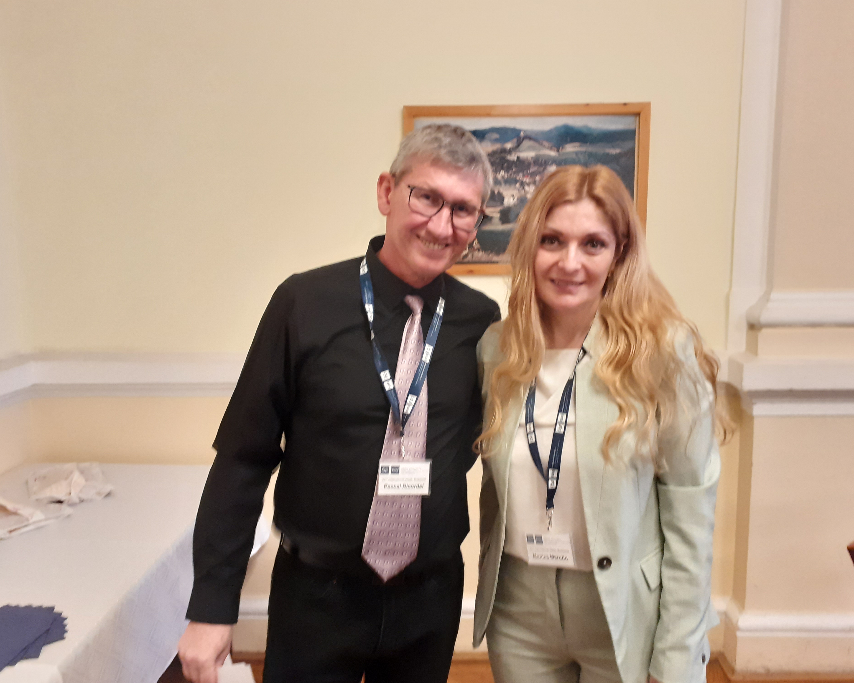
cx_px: 442
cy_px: 335
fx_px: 733
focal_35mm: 29
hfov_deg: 60.4
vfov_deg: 50.0
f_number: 1.9
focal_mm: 3.6
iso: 200
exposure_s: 1/50
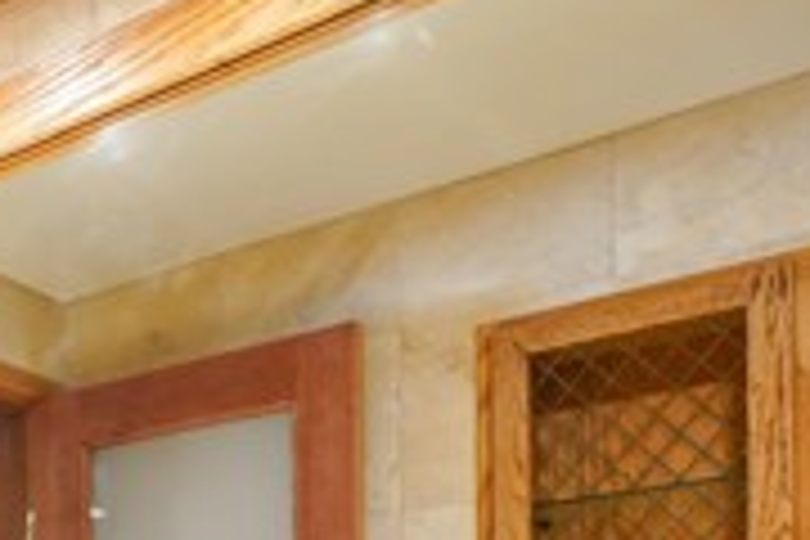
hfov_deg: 25.6
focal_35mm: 57
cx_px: -423
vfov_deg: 19.7
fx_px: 1282
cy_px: 873
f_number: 8
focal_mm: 16
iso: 1600
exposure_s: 1/15
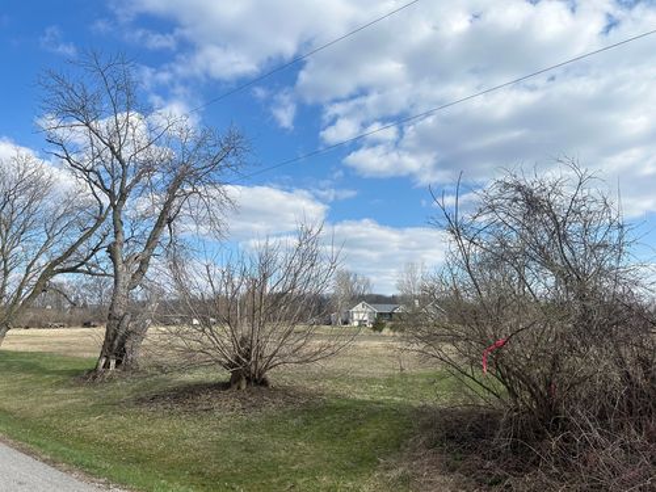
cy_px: 246
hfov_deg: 67.3
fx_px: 493
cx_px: 328
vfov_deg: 53.1
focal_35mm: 26
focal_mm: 5.7
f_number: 1.5
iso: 50
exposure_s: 1/5076
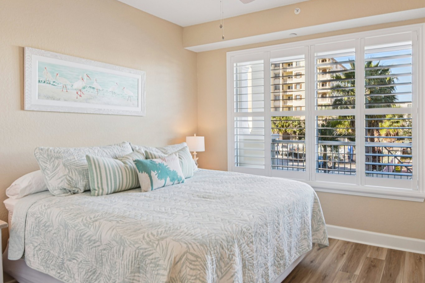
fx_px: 283
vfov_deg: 53.1
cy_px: 130
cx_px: 244
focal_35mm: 24
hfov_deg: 73.3
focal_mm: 16
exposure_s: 1/40
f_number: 8
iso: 400
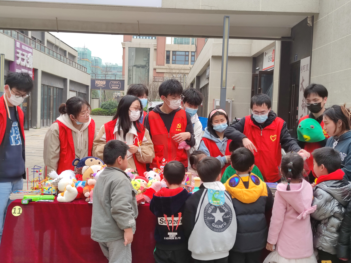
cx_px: 176
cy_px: 132
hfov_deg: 42.9
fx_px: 446
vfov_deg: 32.9
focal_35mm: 44
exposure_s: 1/406
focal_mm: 6.72
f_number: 1.69
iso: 50
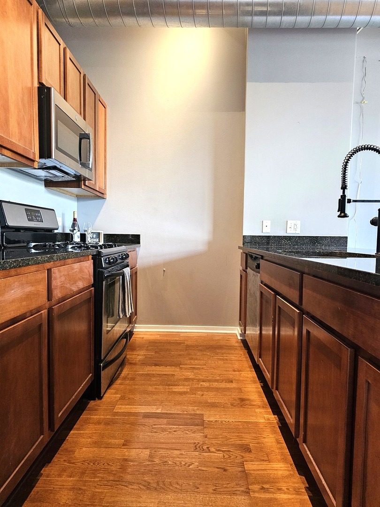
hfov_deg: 58.9
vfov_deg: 73.9
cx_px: 190
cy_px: 254
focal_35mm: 23
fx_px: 337
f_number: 1.7
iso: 640
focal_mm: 6.3
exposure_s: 1/120
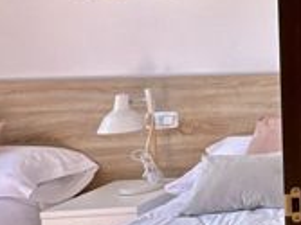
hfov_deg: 19.1
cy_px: 4
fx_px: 513
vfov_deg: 23.8
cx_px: 603
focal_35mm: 59
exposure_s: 1/138
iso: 40
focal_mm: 2.22
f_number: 2.2
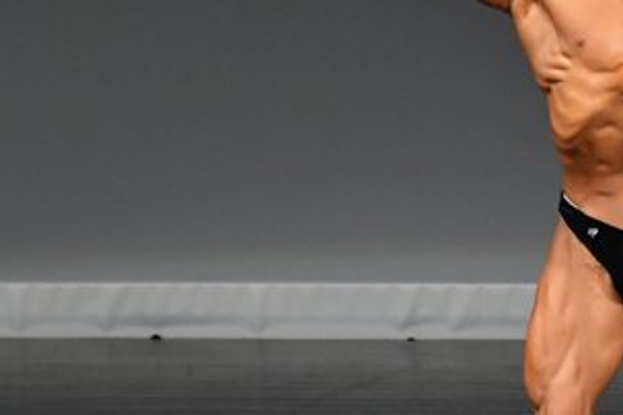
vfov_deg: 1.7
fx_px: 13930
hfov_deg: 2.6
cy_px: 168
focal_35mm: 805
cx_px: 661
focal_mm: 210
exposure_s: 1/400
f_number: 5.6
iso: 4000
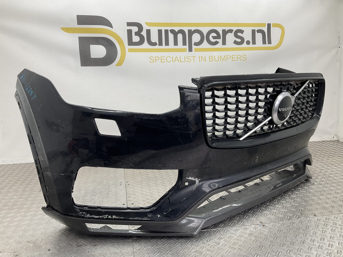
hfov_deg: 61.7
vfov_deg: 48.2
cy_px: 128
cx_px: 172
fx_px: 287
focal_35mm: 29
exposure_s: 1/120
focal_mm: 3
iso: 25
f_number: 1.8
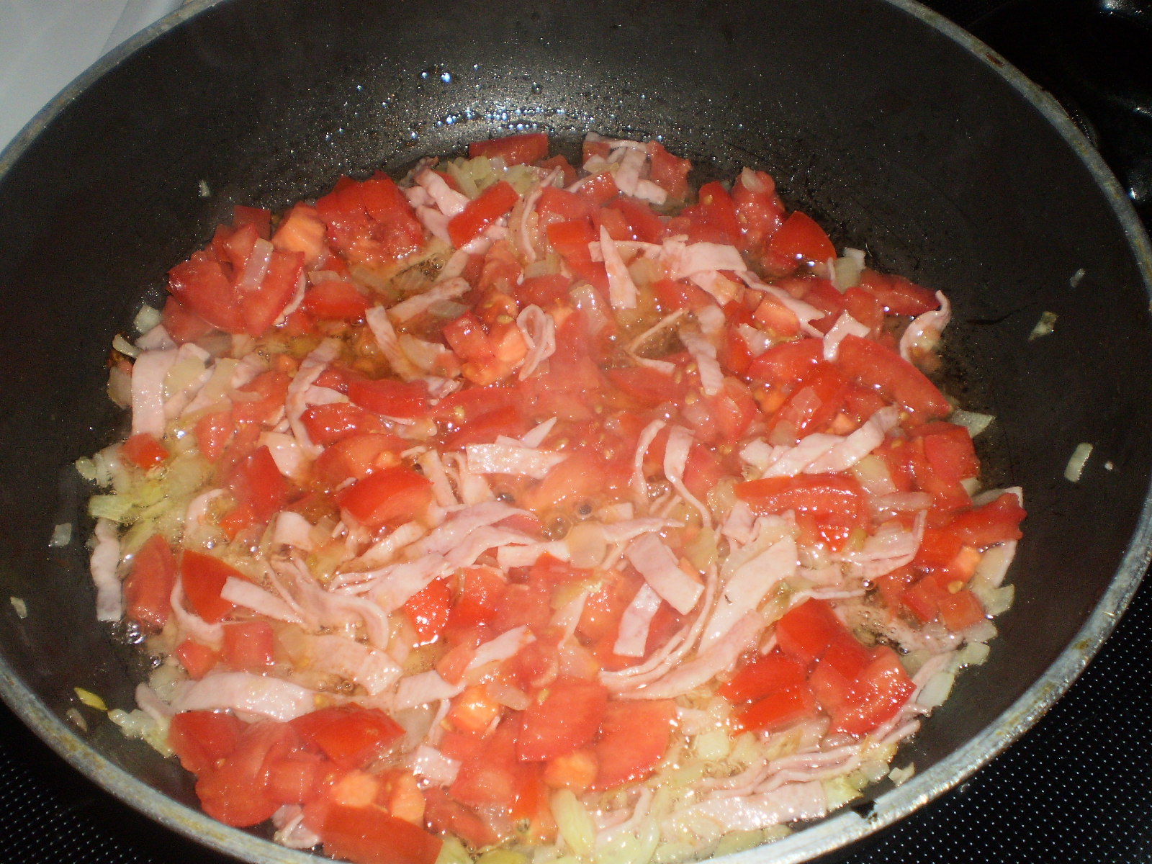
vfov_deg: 39.7
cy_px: 432
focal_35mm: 36
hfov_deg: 51.4
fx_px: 1198
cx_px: 576
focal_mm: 6.3
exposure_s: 1/30
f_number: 3.1
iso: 125
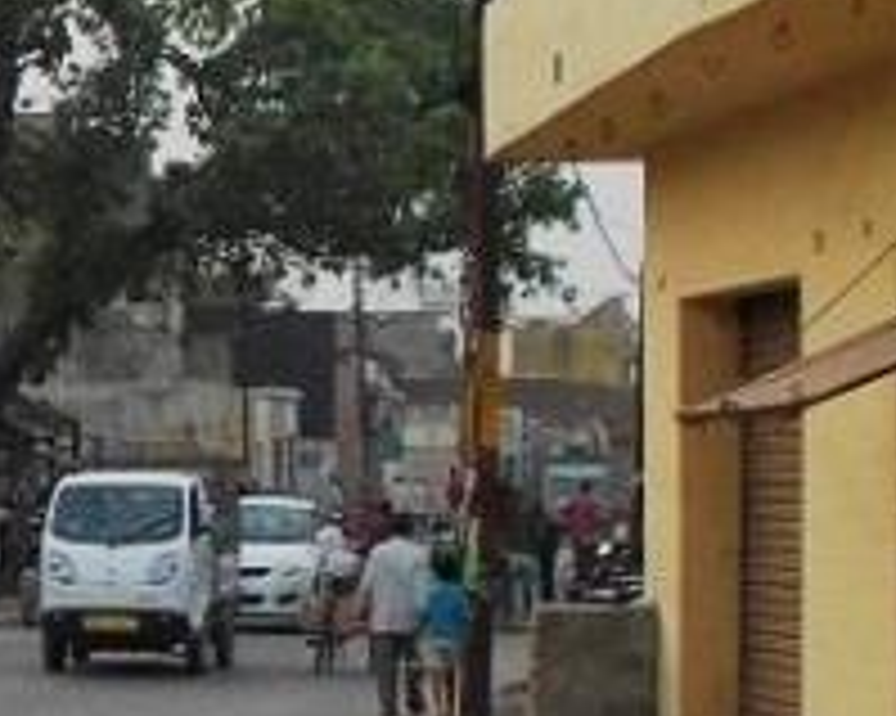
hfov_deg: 12.0
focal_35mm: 146
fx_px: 3870
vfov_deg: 10.6
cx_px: -810
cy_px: 477
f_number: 3.3
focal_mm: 4.1
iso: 80
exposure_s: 1/50
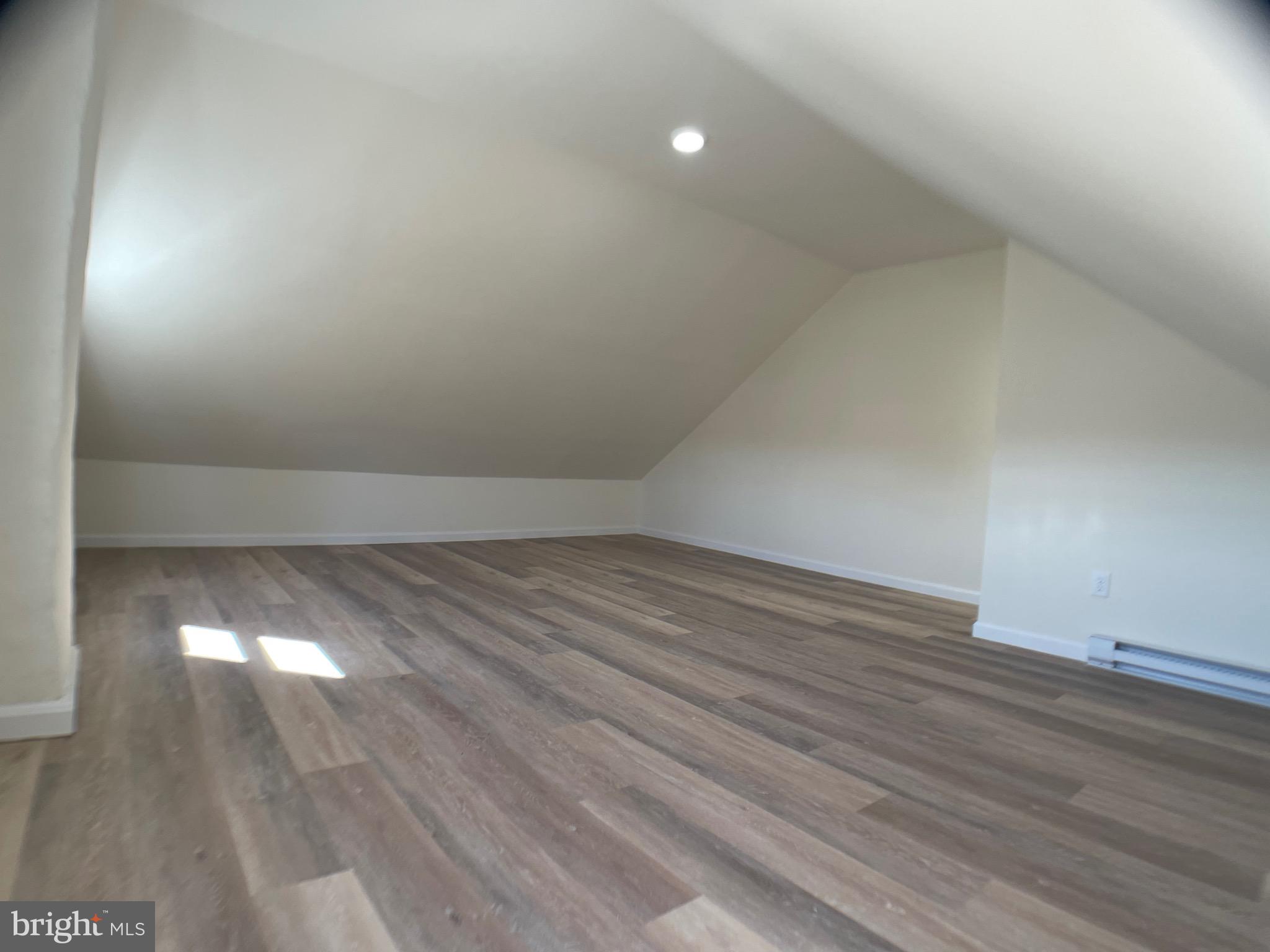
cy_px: 476
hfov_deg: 67.3
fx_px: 954
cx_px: 635
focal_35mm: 26
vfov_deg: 53.1
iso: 64
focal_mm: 4.2
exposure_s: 1/120
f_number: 1.6
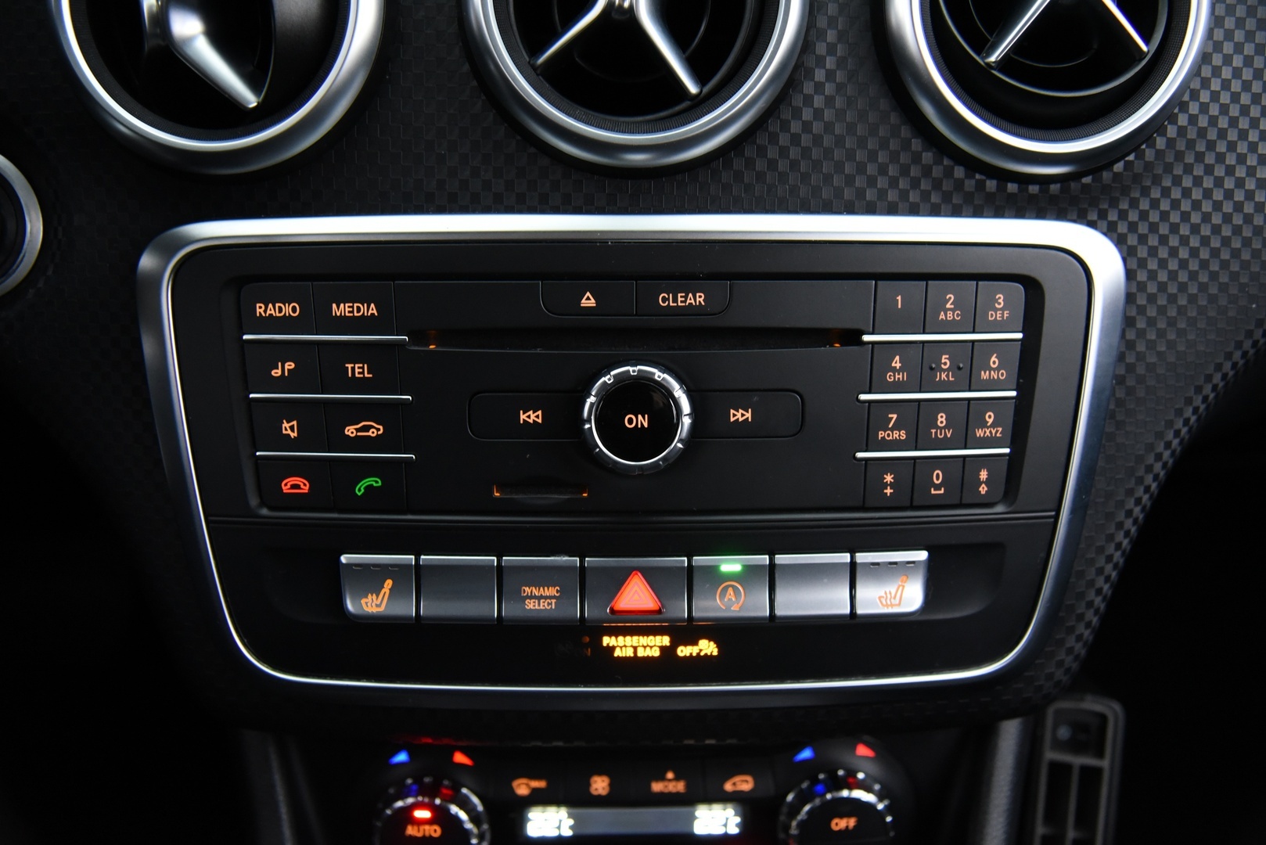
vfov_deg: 35.1
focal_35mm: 38
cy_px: 422
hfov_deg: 50.7
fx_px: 1337
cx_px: 633
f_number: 4
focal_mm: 38
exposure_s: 1/20
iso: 4000
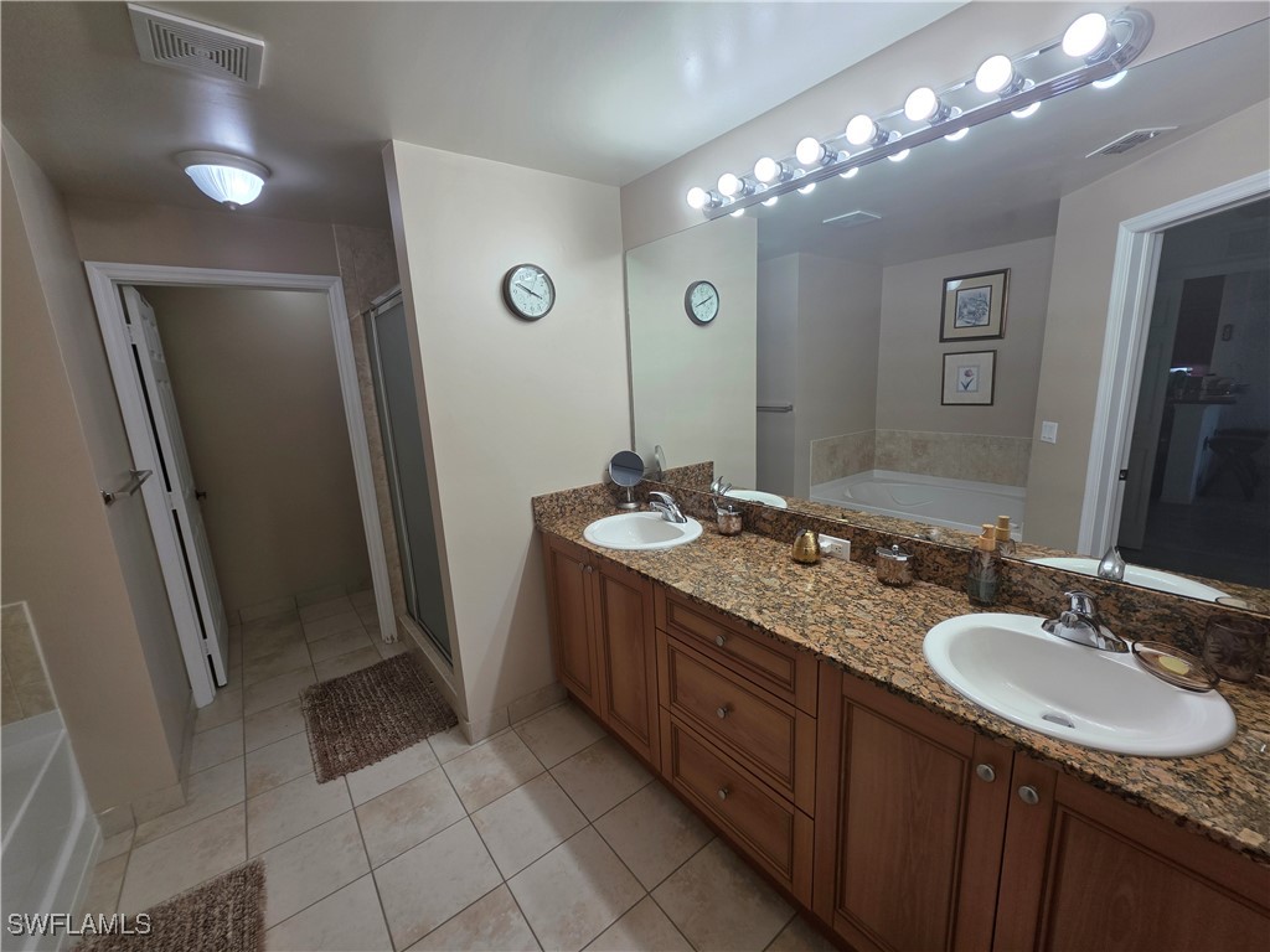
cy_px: 476
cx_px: 635
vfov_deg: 89.9
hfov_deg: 106.2
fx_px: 477
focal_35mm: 13
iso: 32
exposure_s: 1/120
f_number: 1.9
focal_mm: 2.2
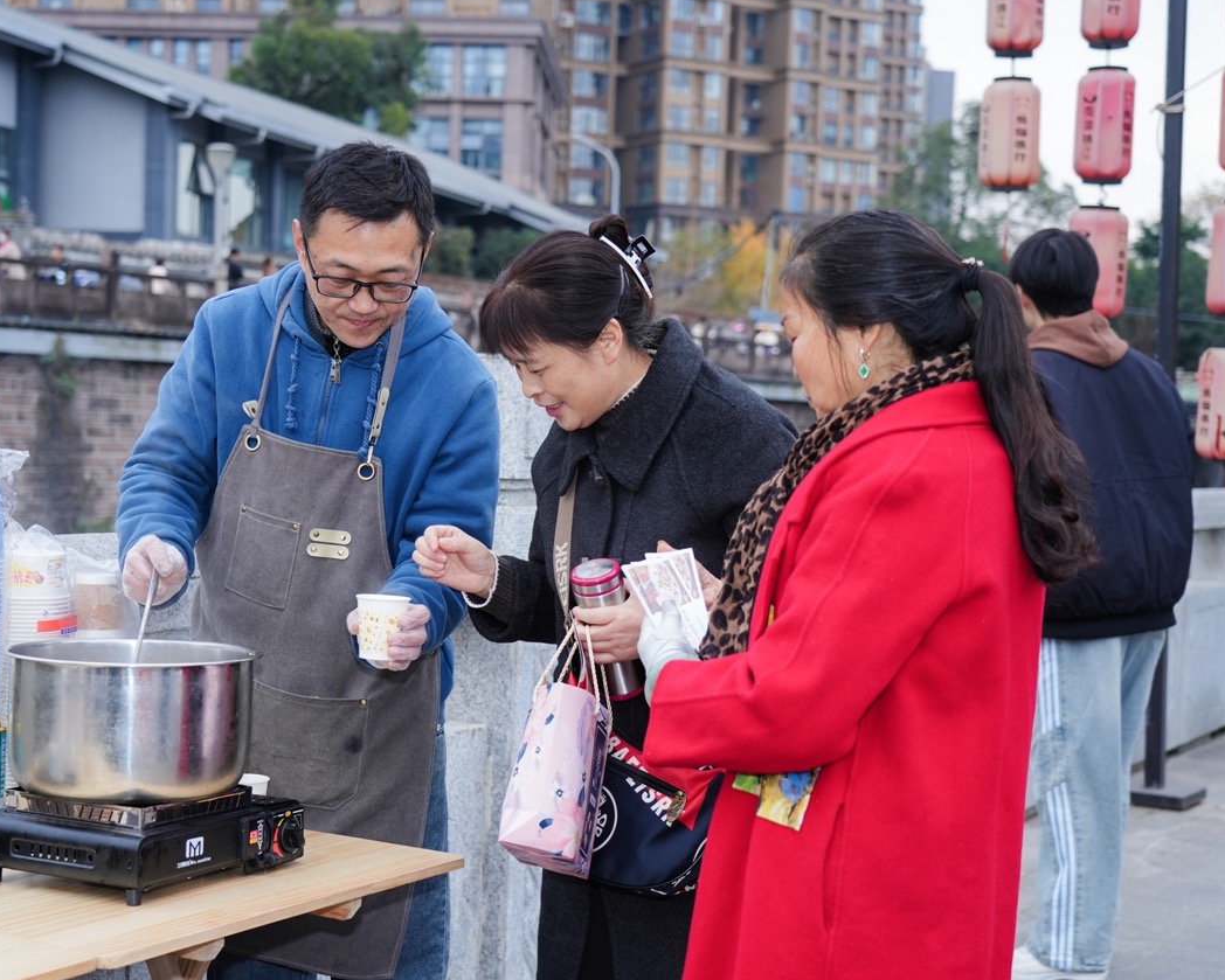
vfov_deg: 27.6
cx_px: 498
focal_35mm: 55
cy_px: 488
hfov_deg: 34.0
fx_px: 1995
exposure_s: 1/200
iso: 320
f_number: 4
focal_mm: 48
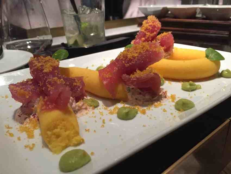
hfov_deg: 61.6
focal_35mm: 29
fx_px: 194
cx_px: 116
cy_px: 87
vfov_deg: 48.2
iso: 200
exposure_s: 1/30
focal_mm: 4.15
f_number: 2.2
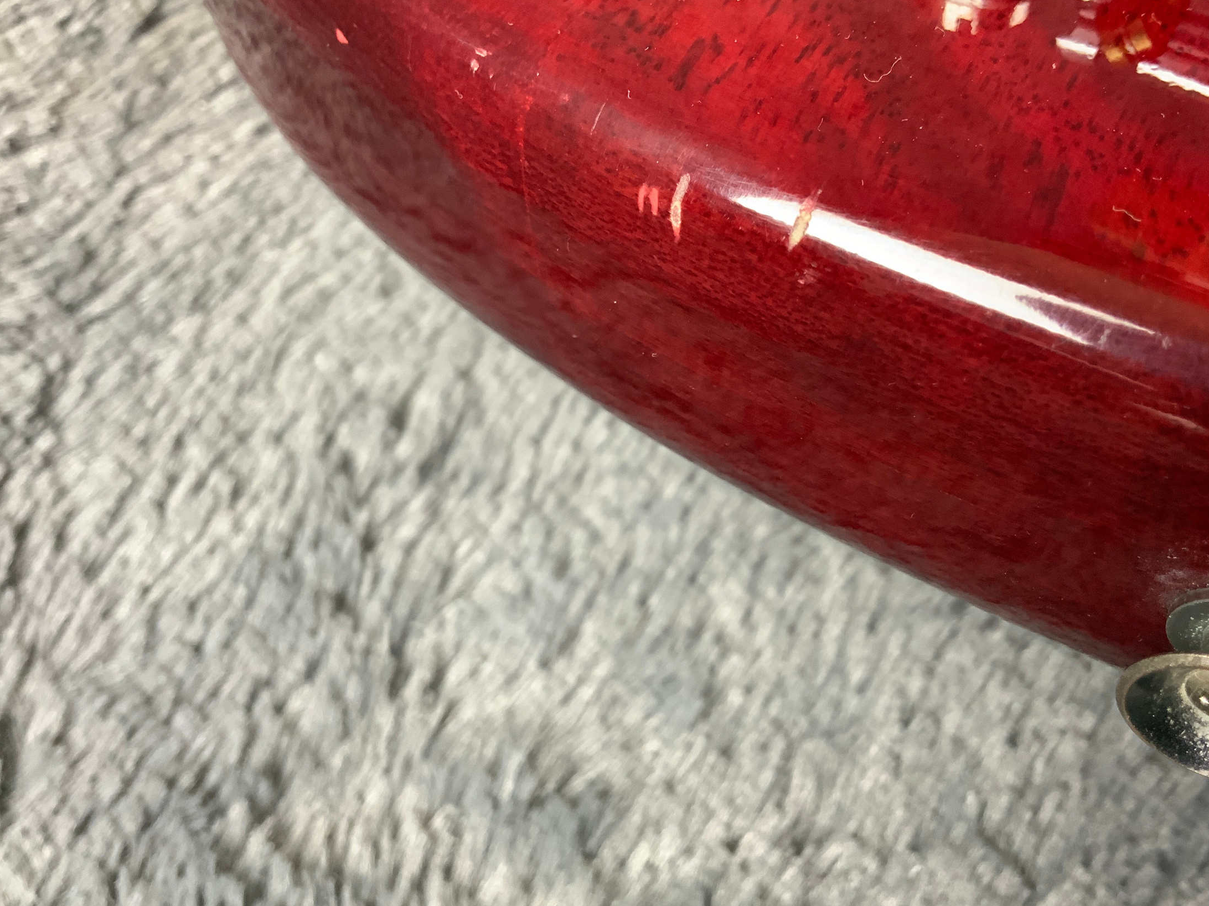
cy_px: 432
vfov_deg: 41.8
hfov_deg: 53.7
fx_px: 1187
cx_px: 707
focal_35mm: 34
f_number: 1.8
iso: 200
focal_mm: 3
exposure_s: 1/33
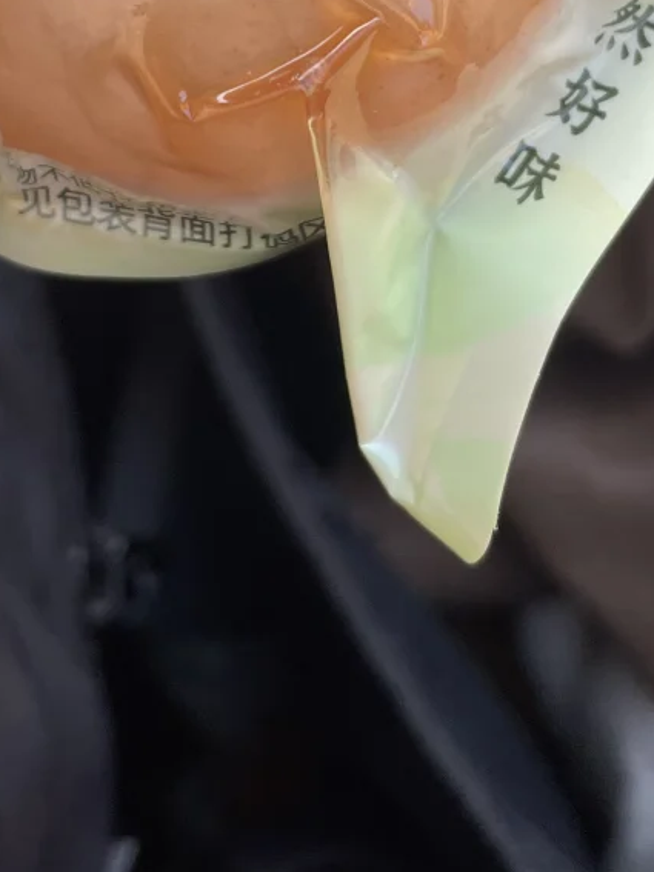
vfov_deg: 26.6
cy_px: -131
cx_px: 245
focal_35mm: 66
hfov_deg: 22.2
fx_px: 1663
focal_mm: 4.2
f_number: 1.6
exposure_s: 1/435
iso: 32
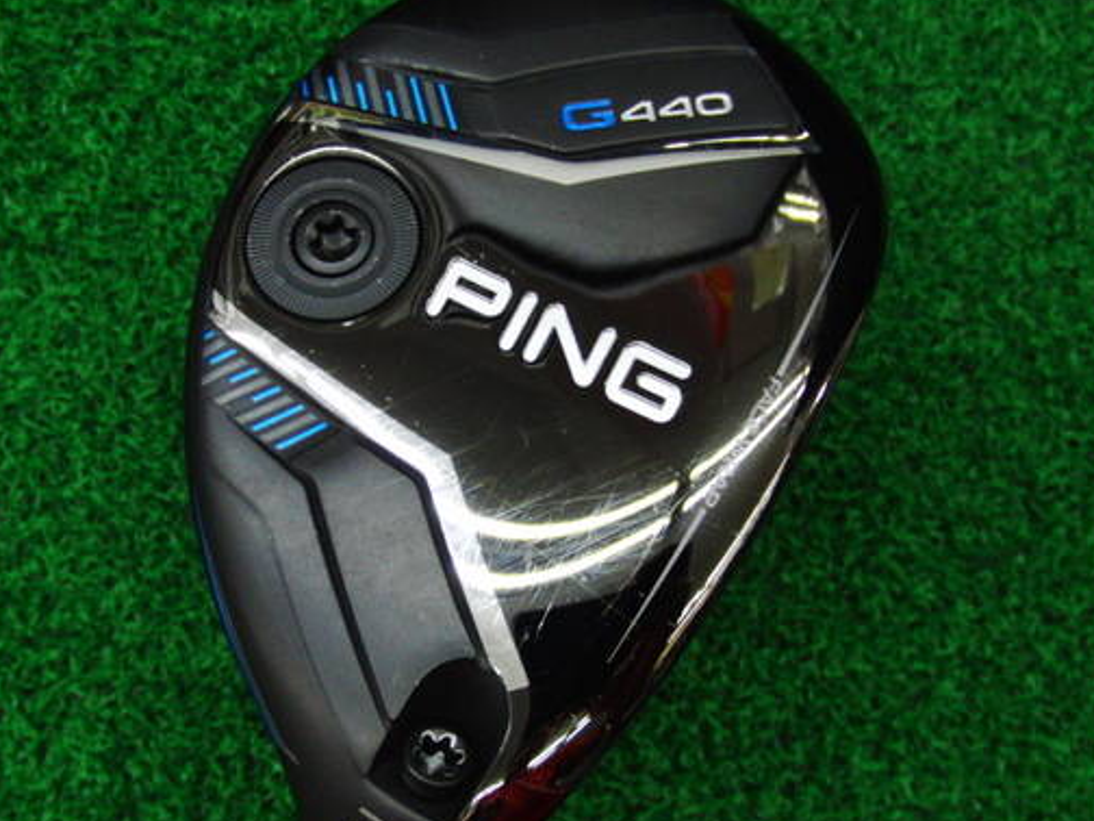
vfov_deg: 30.9
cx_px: 497
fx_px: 1485
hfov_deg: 40.4
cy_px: 434
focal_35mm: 47
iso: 400
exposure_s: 1/60
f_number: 3.6
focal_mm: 6.42
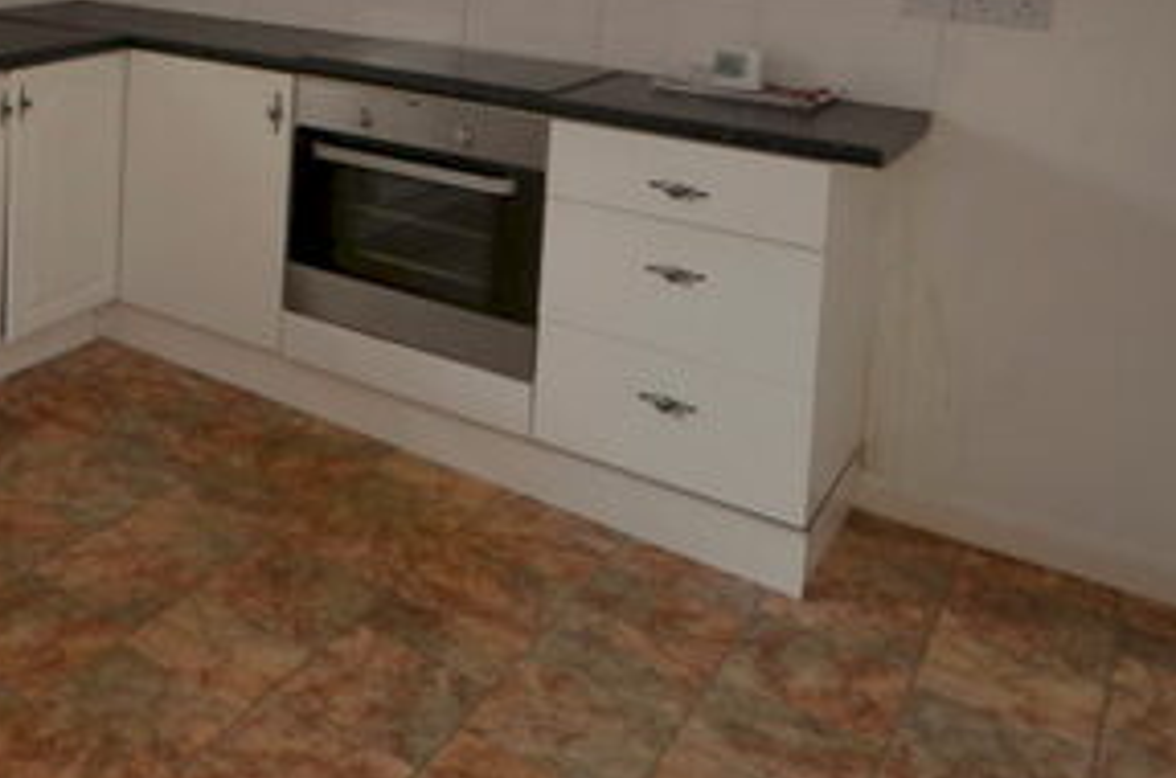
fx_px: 1311
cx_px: -139
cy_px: -92
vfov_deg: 29.6
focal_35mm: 40
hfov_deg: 39.0
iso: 220
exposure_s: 1/60
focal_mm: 11
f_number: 4.2
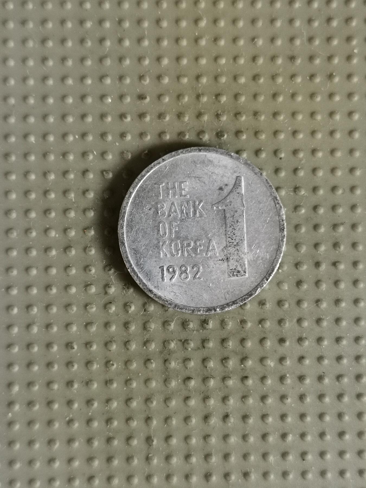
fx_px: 733
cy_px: 244
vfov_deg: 36.8
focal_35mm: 52
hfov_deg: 28.0
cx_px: 183
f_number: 1.8
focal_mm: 4.75
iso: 200
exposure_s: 1/60
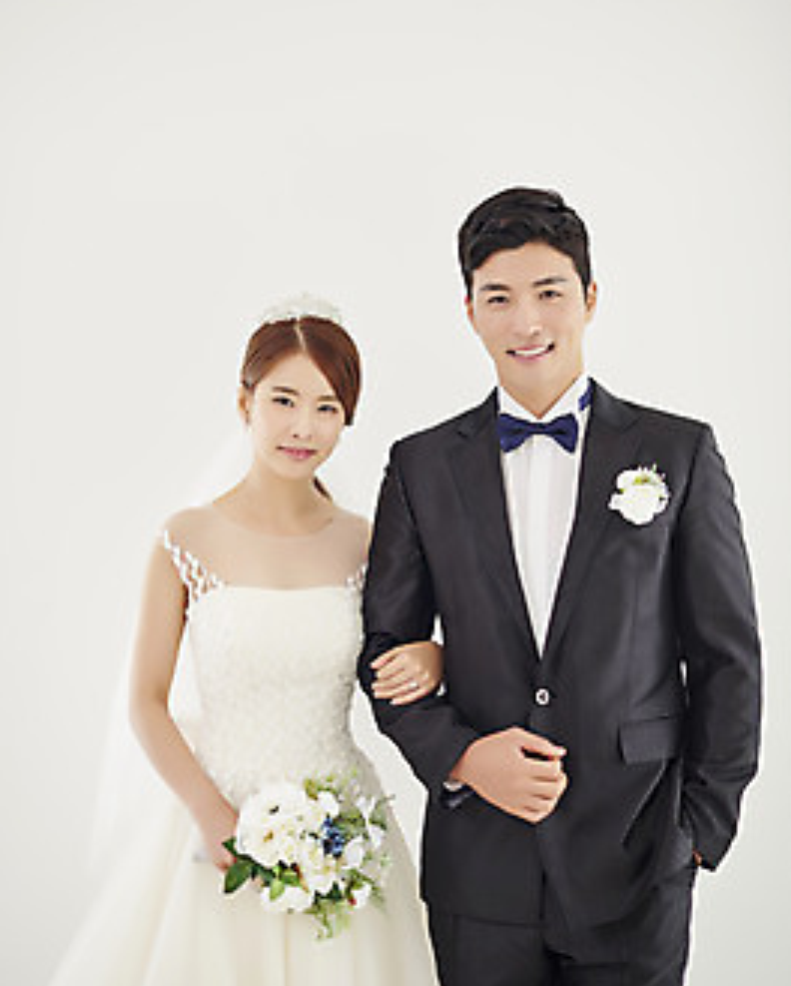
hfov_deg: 26.7
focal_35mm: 57
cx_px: 397
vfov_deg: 33.0
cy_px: 506
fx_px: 1665
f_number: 2
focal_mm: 50
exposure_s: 1/125
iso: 200
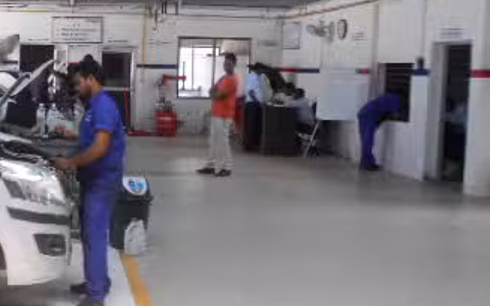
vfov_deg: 23.9
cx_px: 43
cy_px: 110
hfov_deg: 35.2
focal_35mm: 54
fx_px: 721
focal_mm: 4.6
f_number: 3.2
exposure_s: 1/30
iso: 80
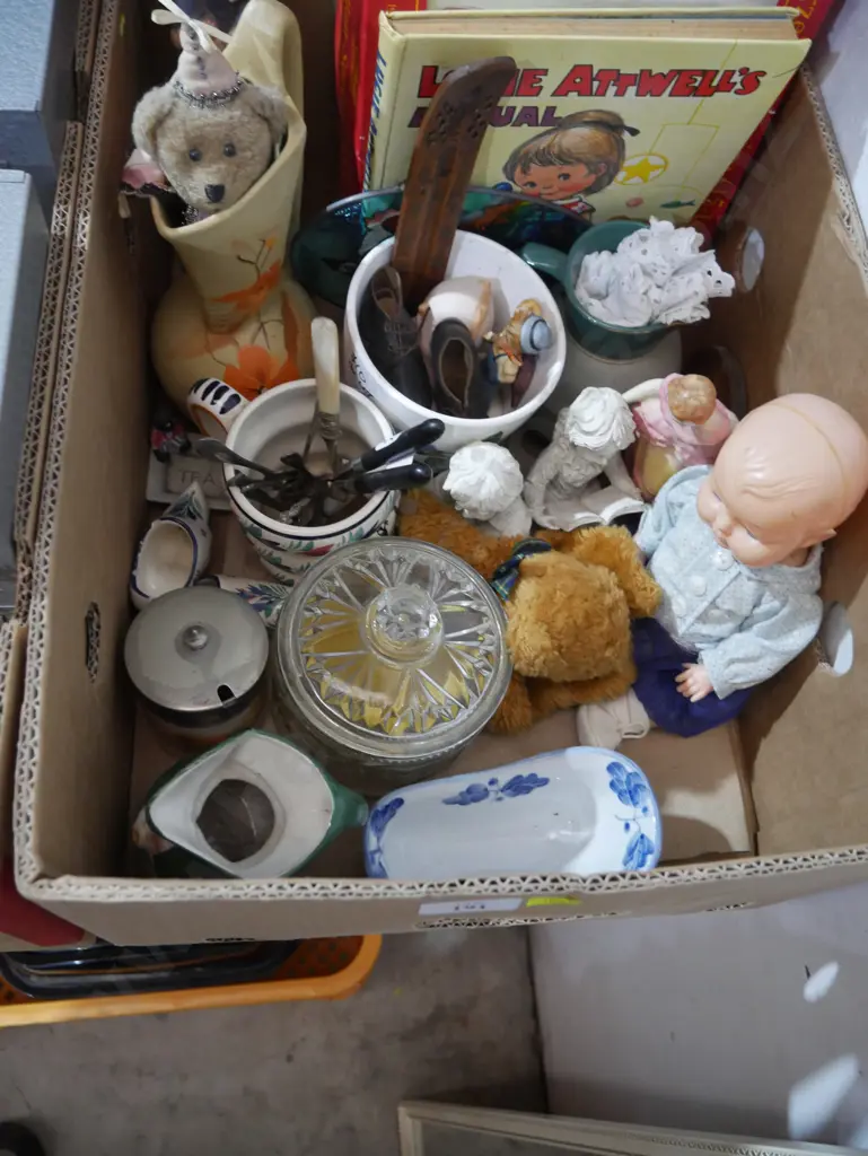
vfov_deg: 59.9
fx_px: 1002
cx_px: 434
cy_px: 578
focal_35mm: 30
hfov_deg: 46.8
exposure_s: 1/60
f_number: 3.6
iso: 1600
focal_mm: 15
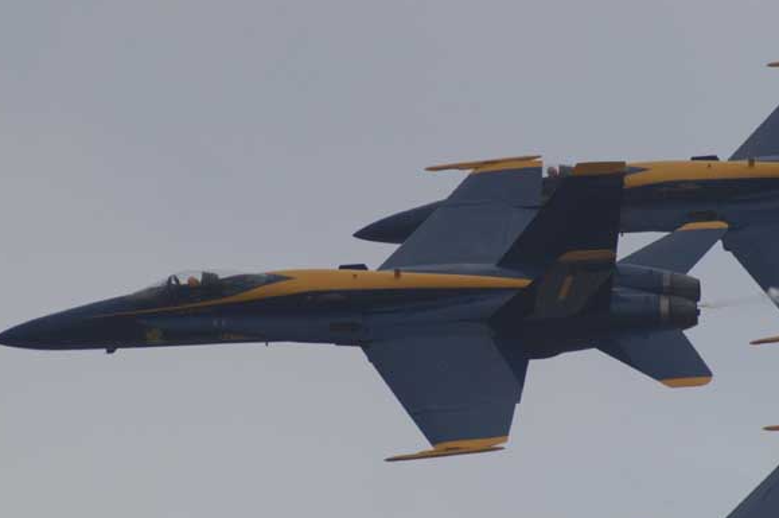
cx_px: 416
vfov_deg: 2.2
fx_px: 13448
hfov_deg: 3.3
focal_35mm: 622
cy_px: 288
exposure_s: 1/3000
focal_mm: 300
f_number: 7.1
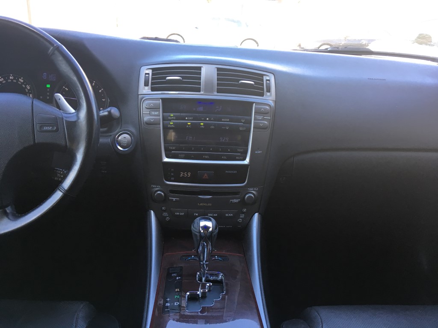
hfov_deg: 61.7
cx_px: 219
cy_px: 164
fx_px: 367
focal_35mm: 29
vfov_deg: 48.2
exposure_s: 1/40
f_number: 2.2
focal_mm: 4.15
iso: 25
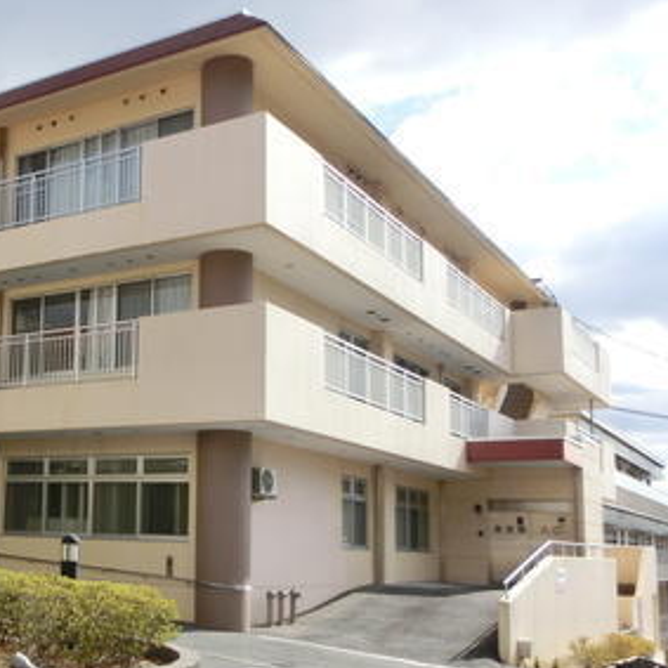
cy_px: 413
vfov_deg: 37.4
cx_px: -21
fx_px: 982
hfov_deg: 33.8
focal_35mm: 45
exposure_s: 1/1000
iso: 80
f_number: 3
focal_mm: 4.24
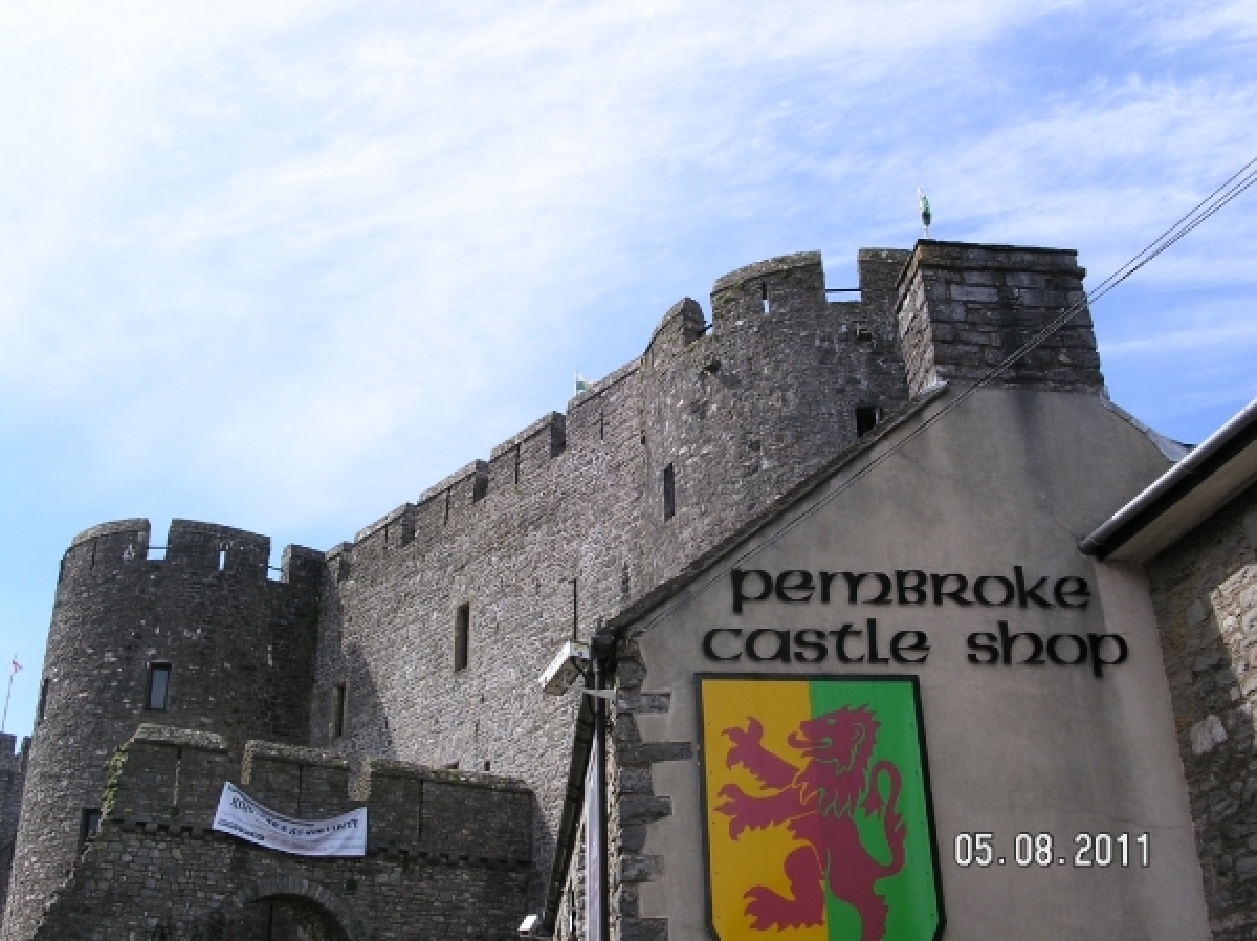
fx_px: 1379
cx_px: 628
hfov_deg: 49.0
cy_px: 470
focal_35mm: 38
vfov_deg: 37.7
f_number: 5.6
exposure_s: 1/350
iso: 100
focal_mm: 7.8
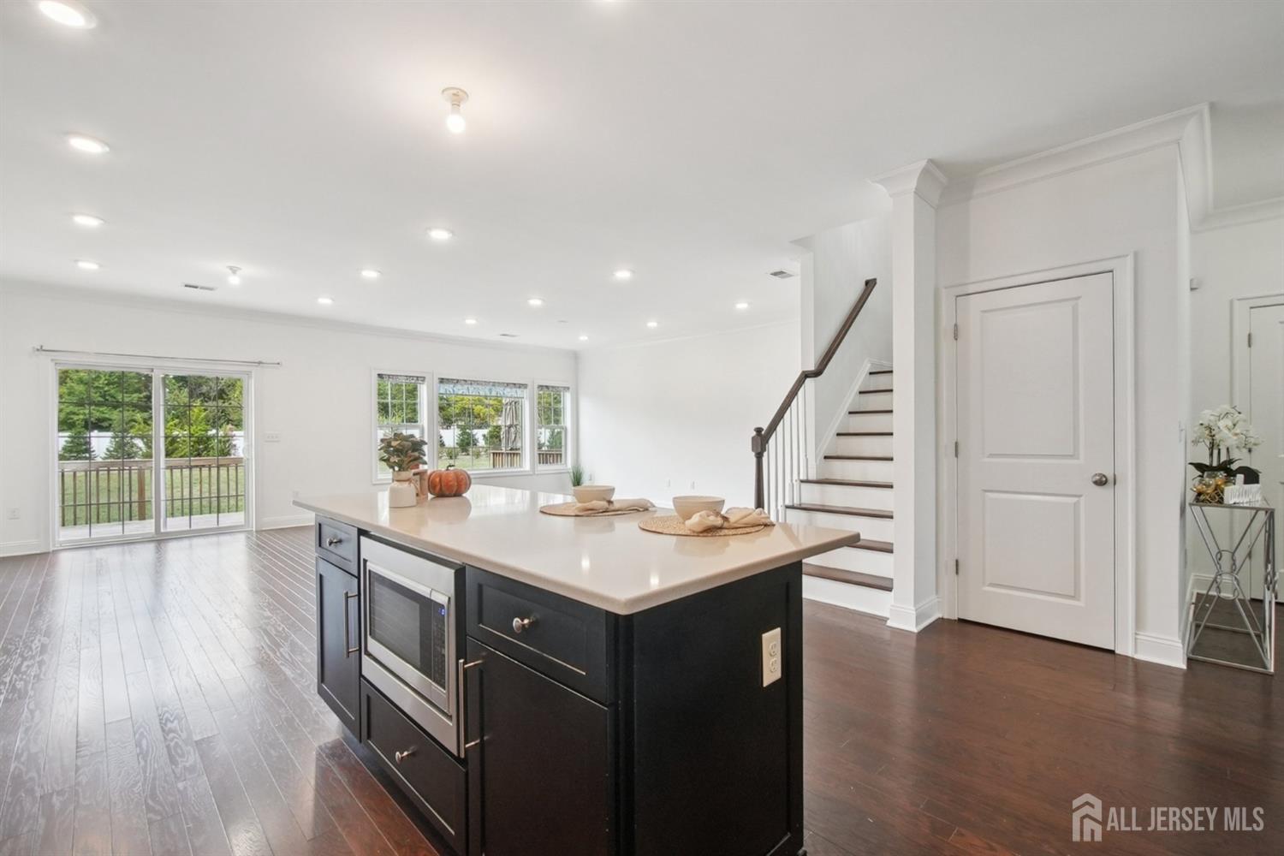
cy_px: 428
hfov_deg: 100.4
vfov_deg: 77.3
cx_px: 642
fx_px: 535
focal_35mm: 15
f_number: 10
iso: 1250
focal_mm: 10
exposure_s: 1/80
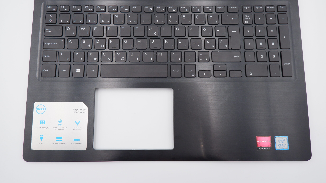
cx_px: 159
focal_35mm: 25
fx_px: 216
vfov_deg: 45.7
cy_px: 72
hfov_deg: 74.0
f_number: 5.6
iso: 800
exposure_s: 1/180
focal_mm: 15
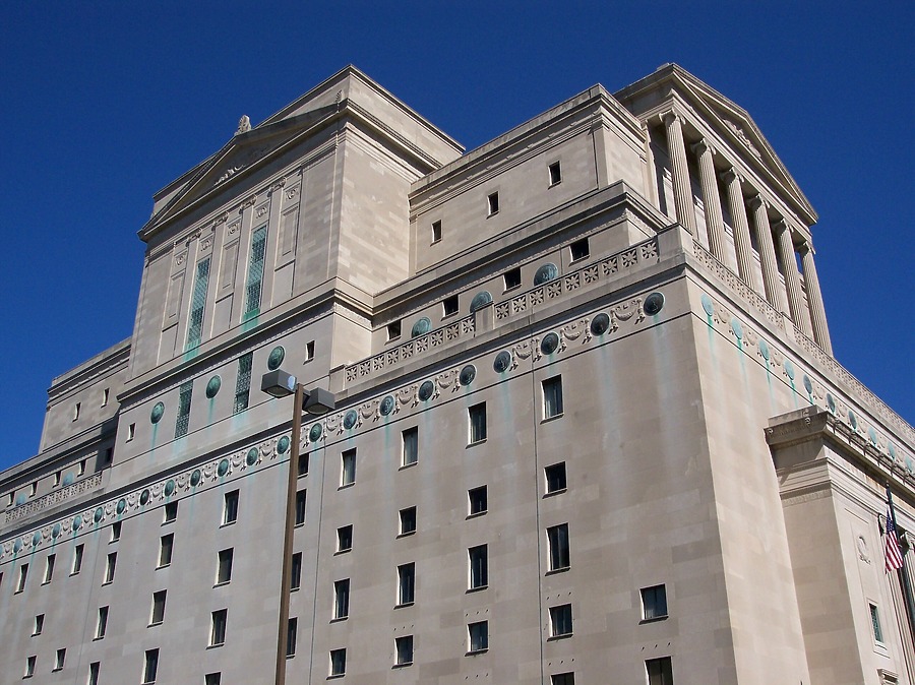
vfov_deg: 37.7
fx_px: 1004
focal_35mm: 38
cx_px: 458
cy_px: 342
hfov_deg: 49.0
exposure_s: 1/1000
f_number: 4.8
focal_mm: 8
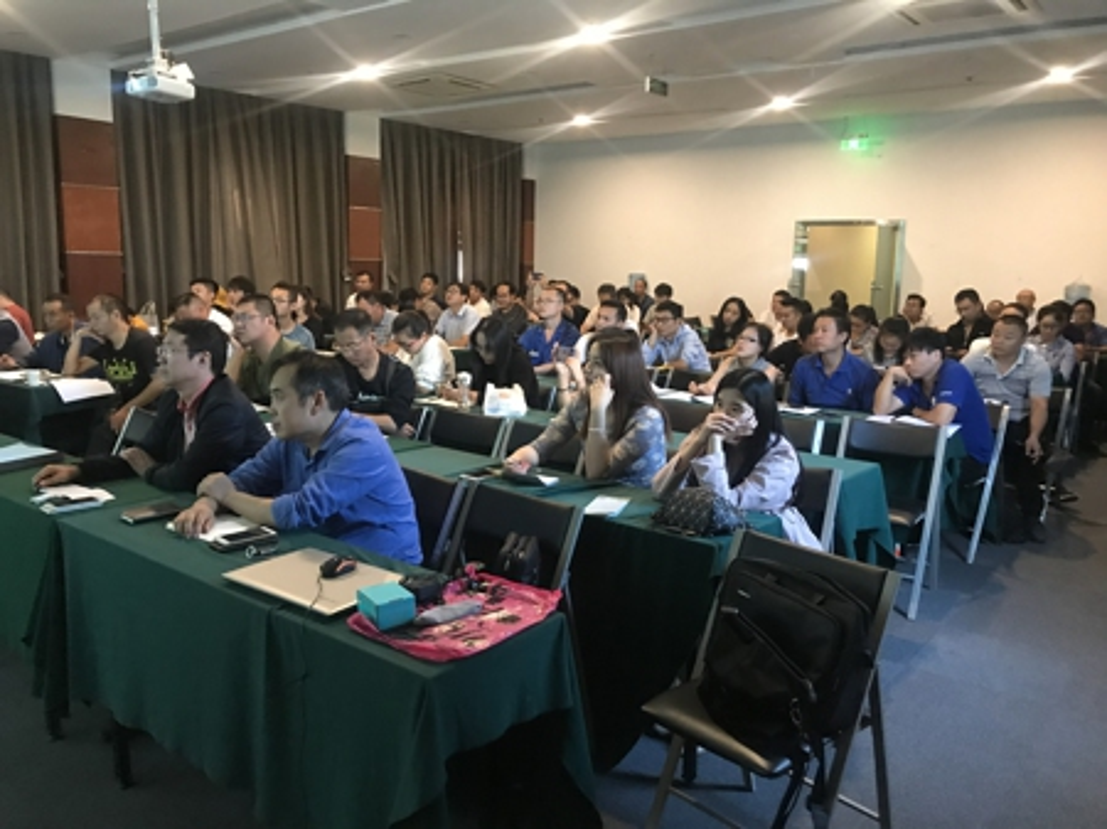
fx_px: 895
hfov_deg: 63.5
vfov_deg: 49.7
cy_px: 414
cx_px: 554
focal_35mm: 28
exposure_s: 1/13
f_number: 1.8
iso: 100
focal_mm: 3.99
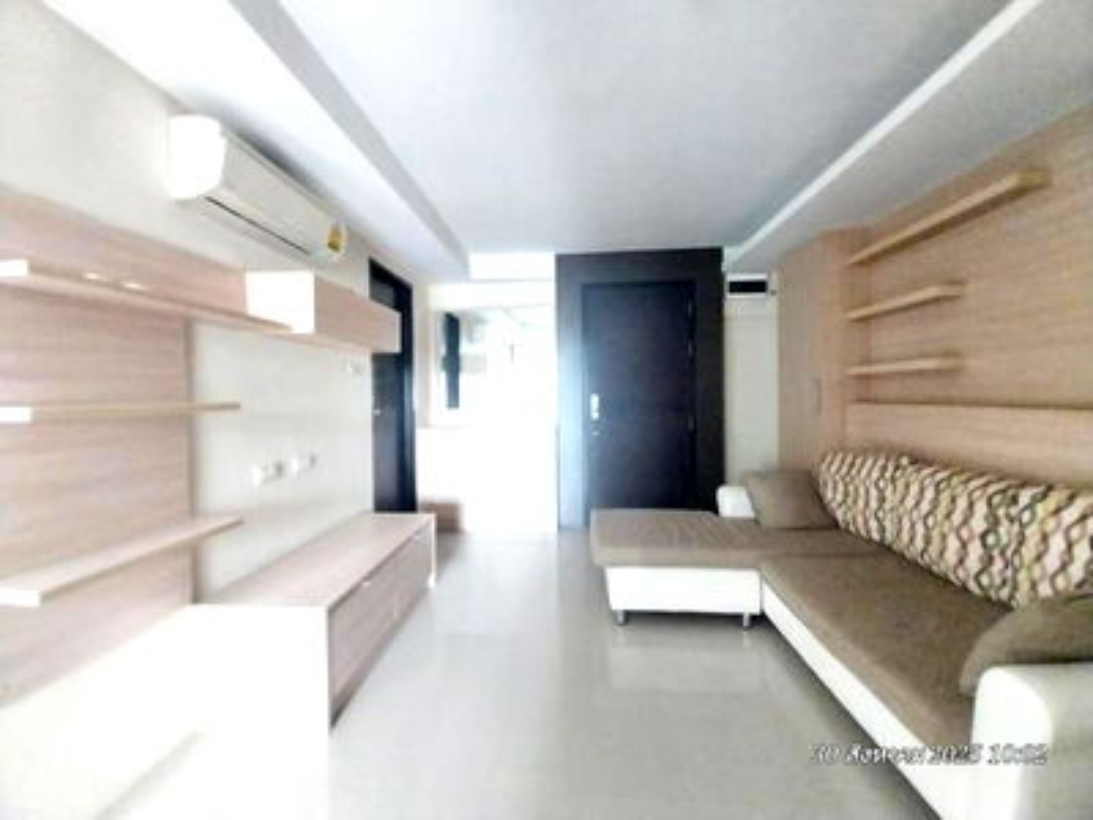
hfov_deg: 106.2
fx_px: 410
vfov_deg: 89.9
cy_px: 410
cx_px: 546
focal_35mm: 13
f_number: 2.2
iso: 400
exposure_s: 1/14
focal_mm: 1.3
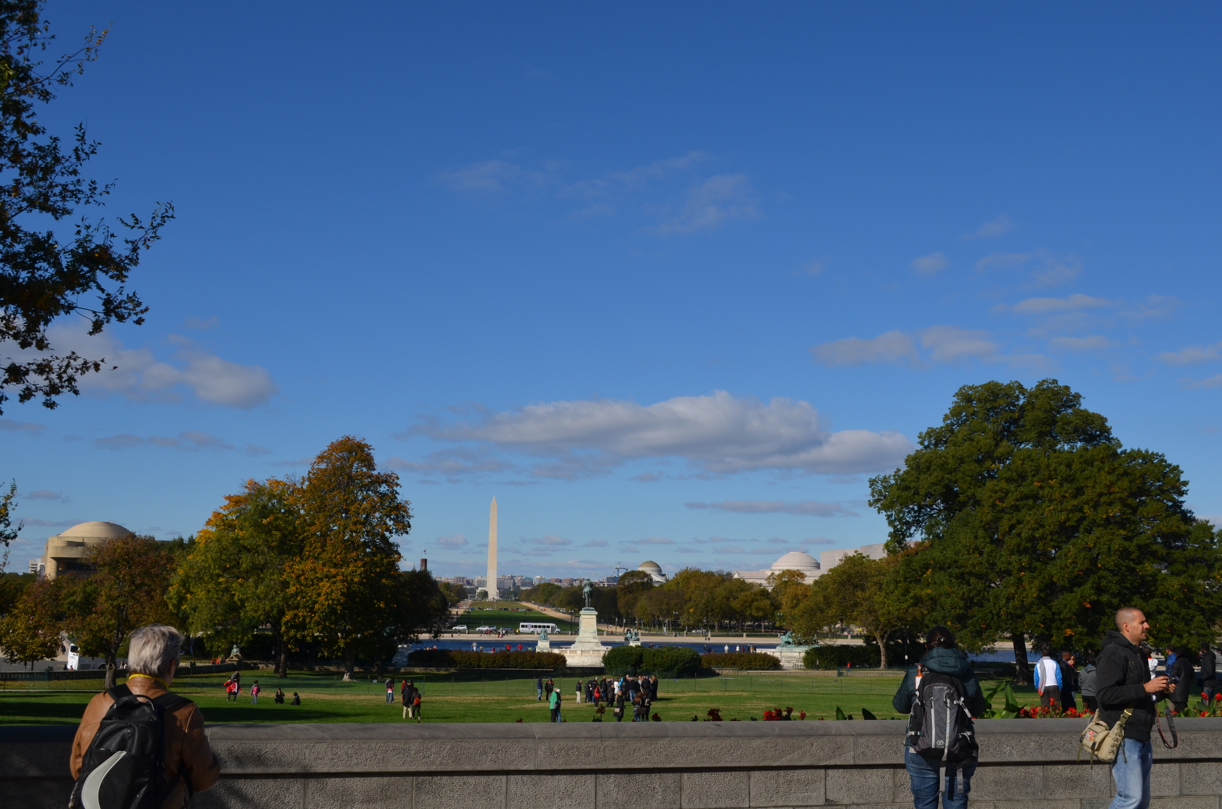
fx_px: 1321
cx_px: 611
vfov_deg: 34.1
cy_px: 404
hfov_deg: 49.6
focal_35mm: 39
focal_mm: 26
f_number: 9
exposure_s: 1/320
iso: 100
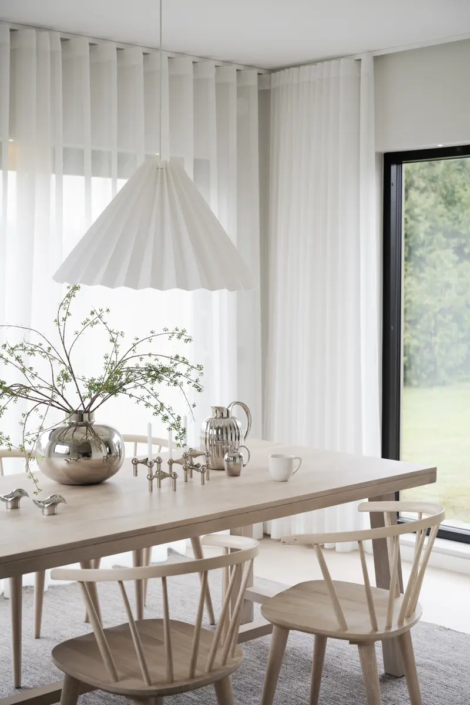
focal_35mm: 52
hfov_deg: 26.0
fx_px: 1018
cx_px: 235
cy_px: 352
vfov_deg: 38.2
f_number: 4
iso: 80
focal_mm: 52
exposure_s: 1/20
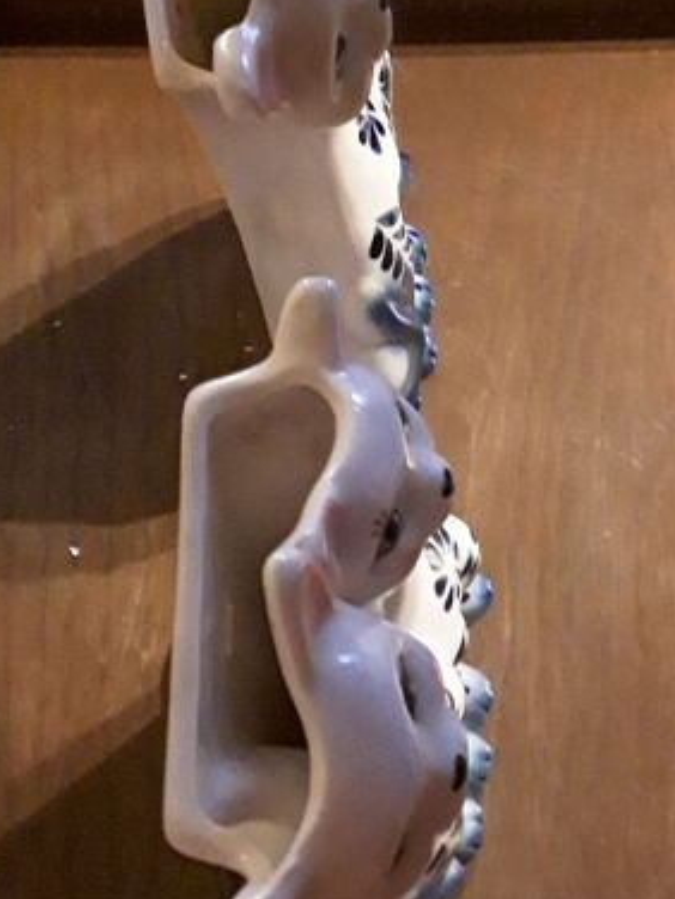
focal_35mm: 46
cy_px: 414
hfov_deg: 30.9
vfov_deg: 41.2
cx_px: 524
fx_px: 1196
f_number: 1.9
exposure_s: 1/17
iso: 1250
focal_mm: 2.91
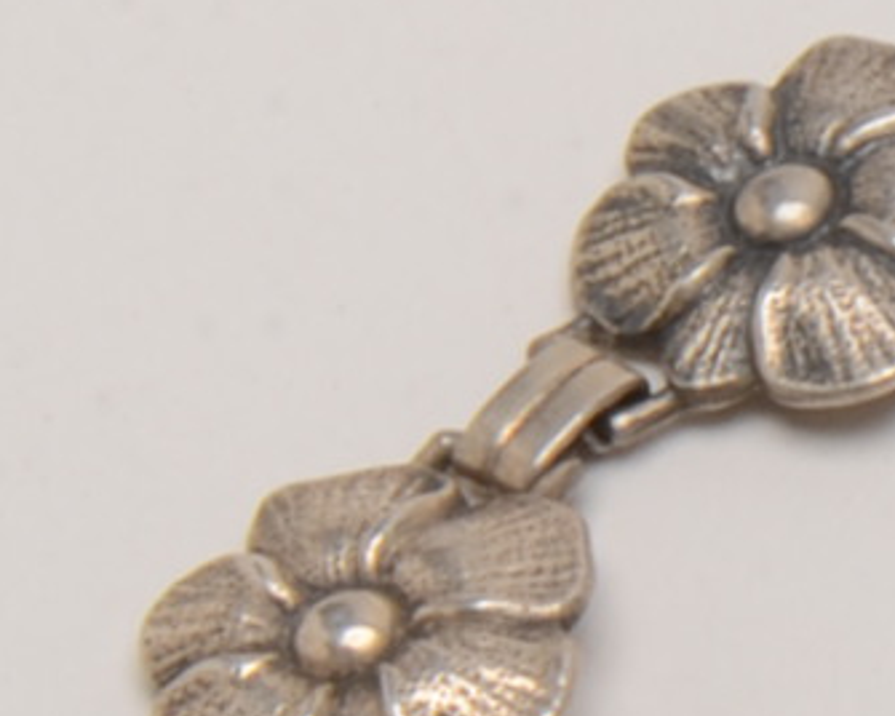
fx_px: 23295
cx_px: 2666
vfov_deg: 1.8
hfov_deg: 2.2
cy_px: -123
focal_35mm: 879
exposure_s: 1/125
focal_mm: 85
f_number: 29
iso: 100
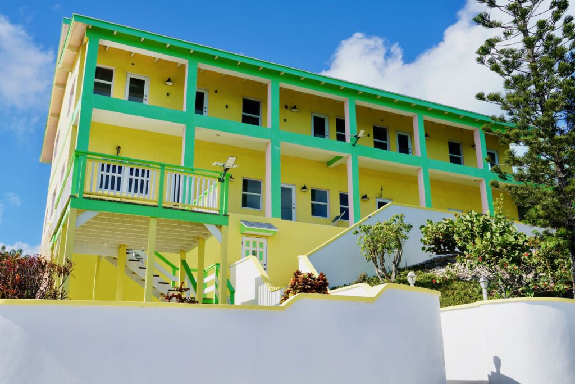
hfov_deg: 57.2
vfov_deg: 40.0
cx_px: 288
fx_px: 527
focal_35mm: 33
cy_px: 192
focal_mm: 33
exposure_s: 1/125
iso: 100
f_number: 10
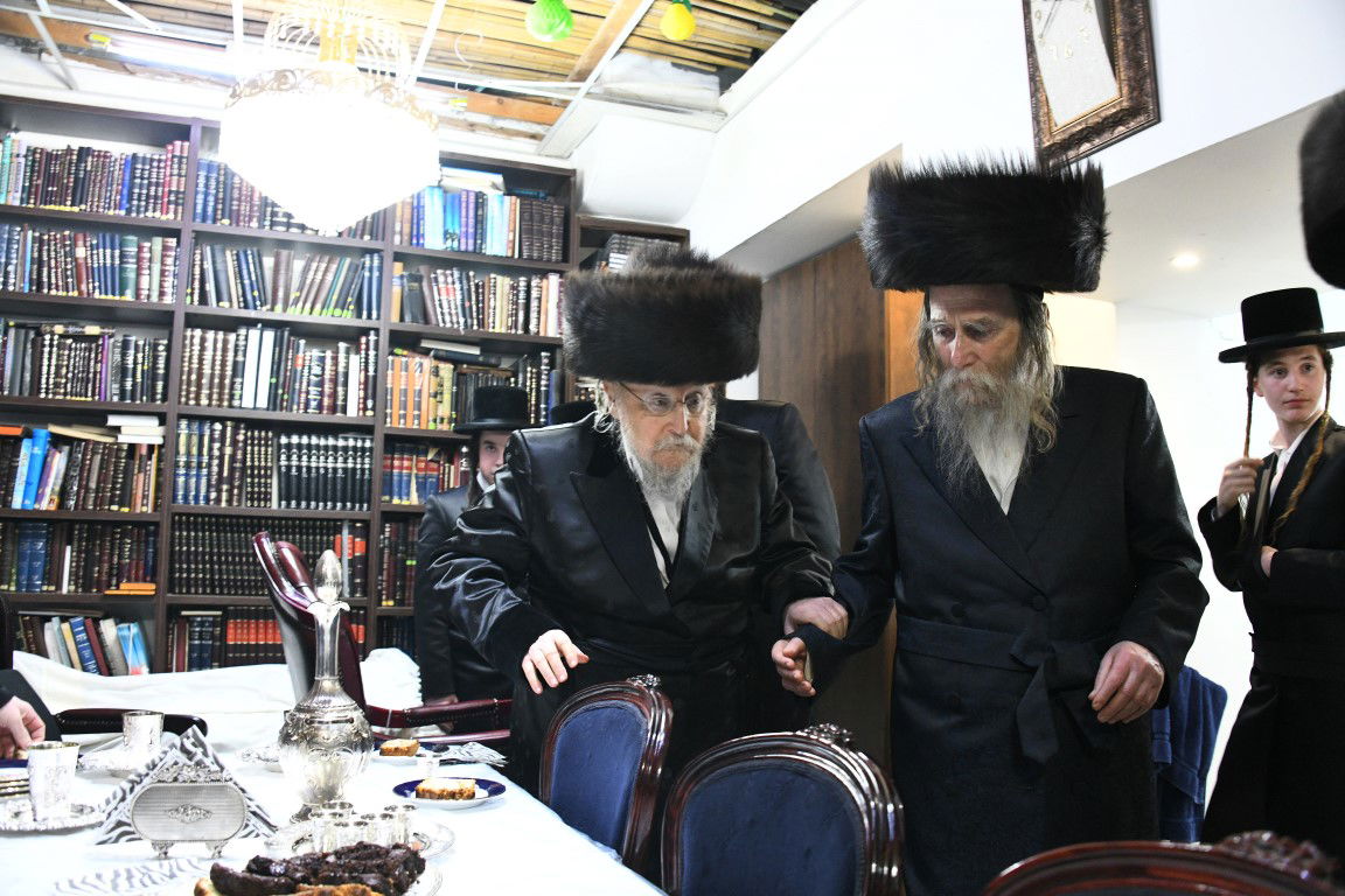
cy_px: 448
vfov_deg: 46.4
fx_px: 1046
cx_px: 672
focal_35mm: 28
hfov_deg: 65.5
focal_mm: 28
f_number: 5
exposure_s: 1/60
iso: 4000
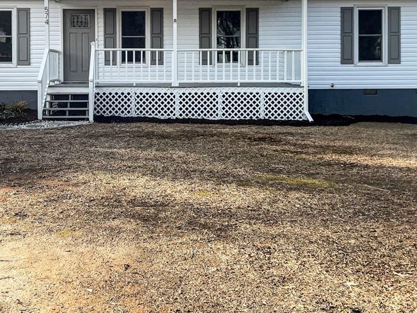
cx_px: 143
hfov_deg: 41.6
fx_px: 542
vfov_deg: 31.7
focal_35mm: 45
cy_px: 85
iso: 16
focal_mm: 3
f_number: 1.8
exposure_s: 1/700
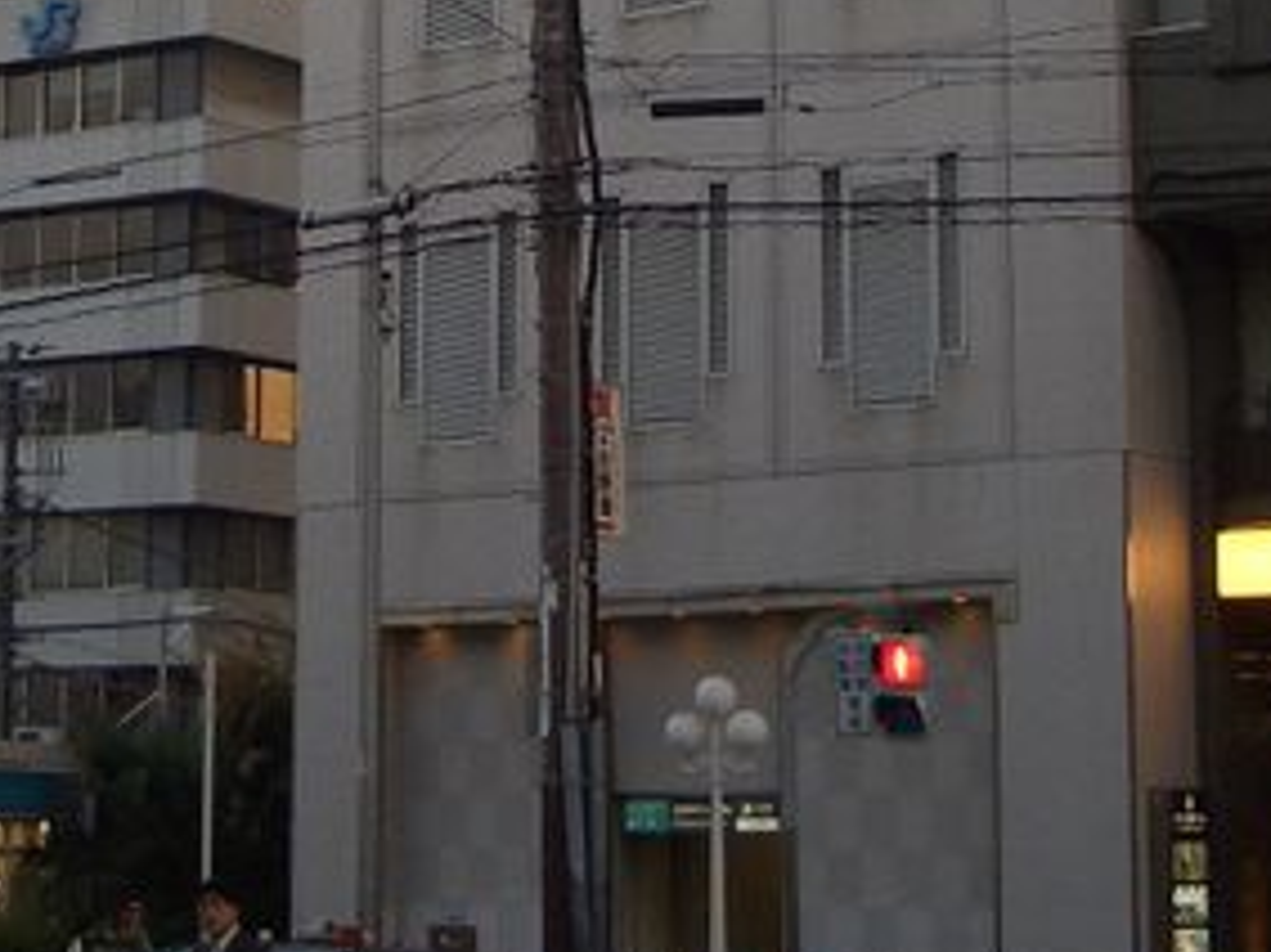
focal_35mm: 99
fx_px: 3633
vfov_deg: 14.5
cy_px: -148
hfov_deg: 19.8
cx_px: 404
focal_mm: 5.8
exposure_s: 1/80
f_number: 2.6
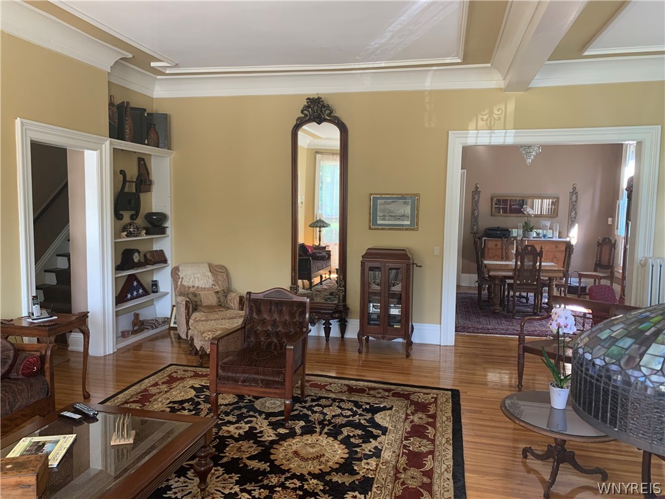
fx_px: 499
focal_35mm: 26
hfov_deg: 67.3
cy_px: 250
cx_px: 332
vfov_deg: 53.1
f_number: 1.8
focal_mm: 4.25
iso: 200
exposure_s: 1/60
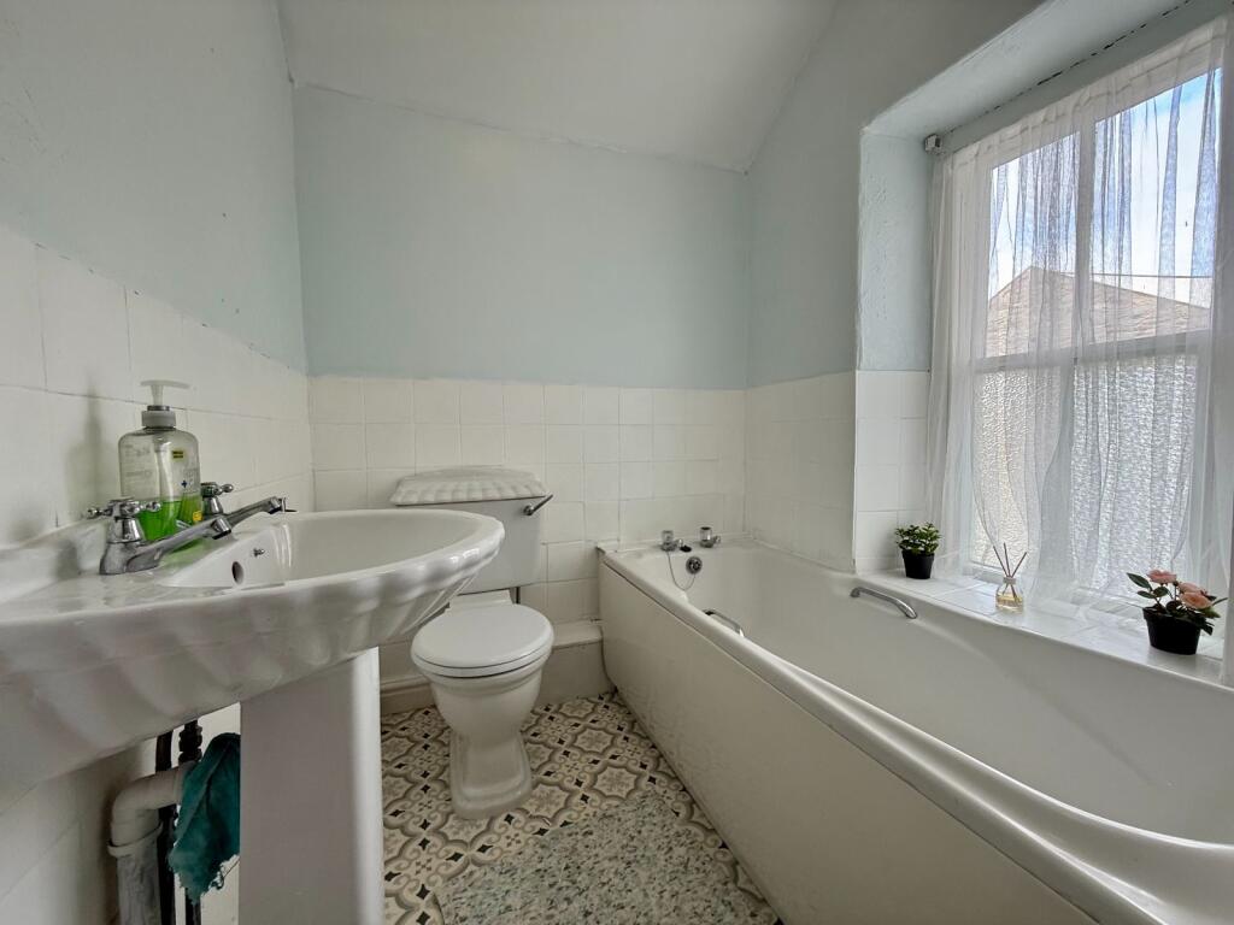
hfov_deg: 102.1
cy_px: 462
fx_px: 499
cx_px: 617
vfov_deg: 85.7
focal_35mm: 14
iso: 64
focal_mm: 2.22
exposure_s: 1/100
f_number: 2.2
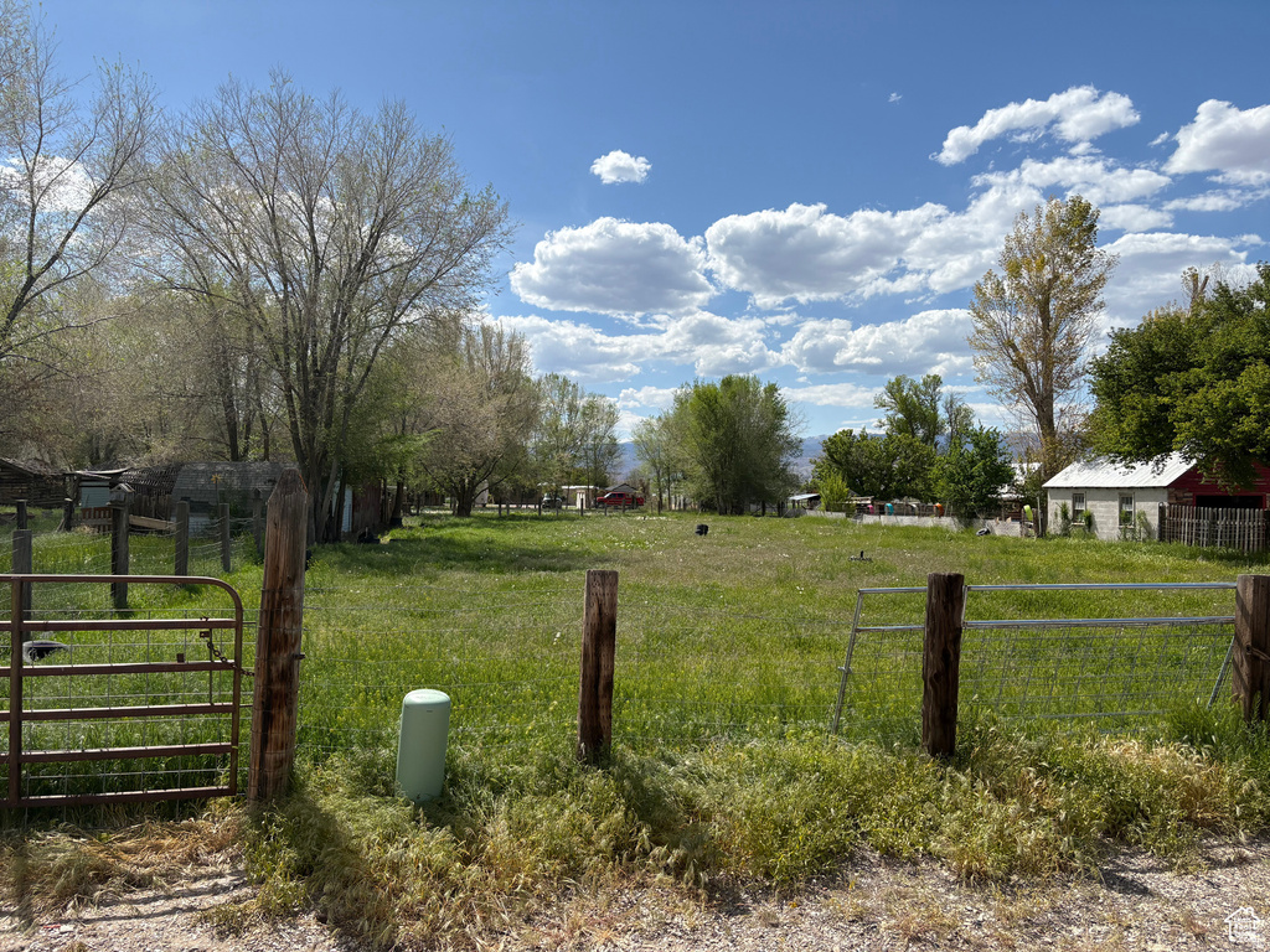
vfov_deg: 53.1
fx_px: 954
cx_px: 635
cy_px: 476
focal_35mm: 26
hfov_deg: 67.3
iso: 50
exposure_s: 1/5814
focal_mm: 5.96
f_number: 1.6
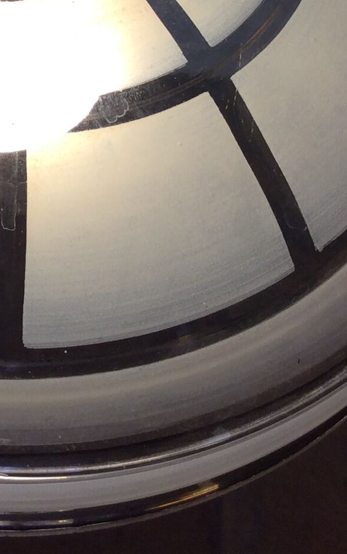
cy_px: 18
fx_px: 1422
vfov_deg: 21.4
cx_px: -59
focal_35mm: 94
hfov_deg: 13.6
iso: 32
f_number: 2.4
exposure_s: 1/108
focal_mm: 3.3
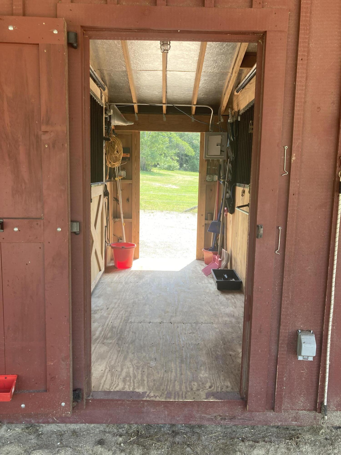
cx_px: 170
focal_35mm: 28
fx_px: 368
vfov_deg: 63.4
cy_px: 228
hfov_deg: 49.7
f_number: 1.8
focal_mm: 3.99
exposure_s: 1/121
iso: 25
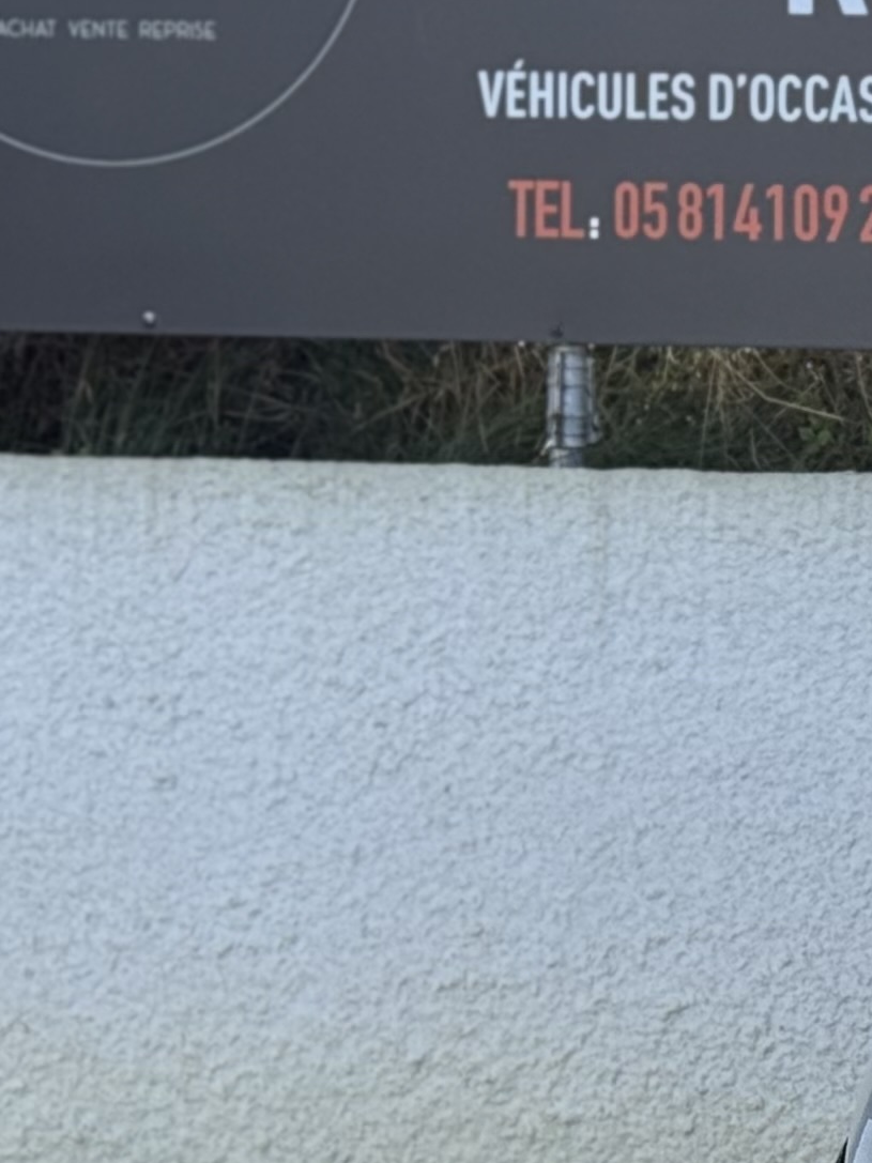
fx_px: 5980
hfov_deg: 8.0
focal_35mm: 178
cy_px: 689
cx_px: 1678
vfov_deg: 11.1
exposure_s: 1/2273
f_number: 1.78
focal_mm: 6.76
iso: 100
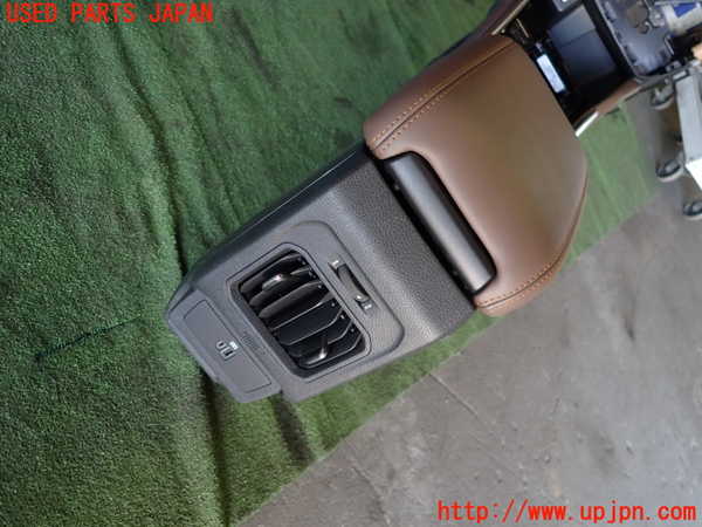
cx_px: 351
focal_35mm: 25
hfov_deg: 69.4
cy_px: 264
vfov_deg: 54.9
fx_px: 507
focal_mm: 4.5
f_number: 2
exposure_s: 1/50
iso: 200
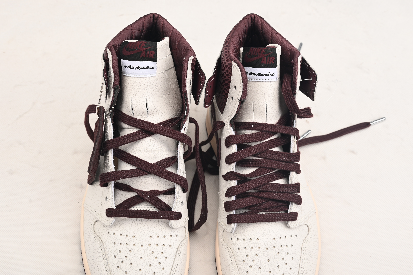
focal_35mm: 48
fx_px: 551
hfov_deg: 41.1
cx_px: 217
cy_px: 163
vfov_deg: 28.0
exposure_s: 1/200
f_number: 11
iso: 100
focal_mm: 40
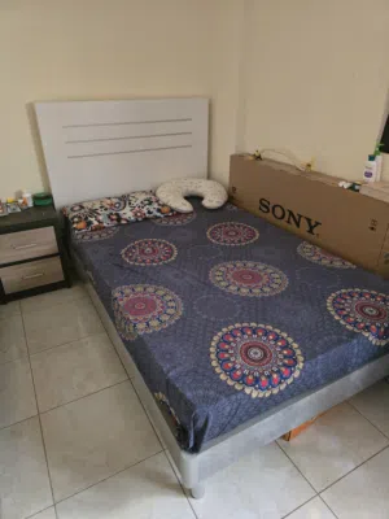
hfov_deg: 58.9
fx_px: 345
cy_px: 260
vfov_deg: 73.9
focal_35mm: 23
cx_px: 194
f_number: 1.7
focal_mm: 6.3
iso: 2500
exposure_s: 1/100
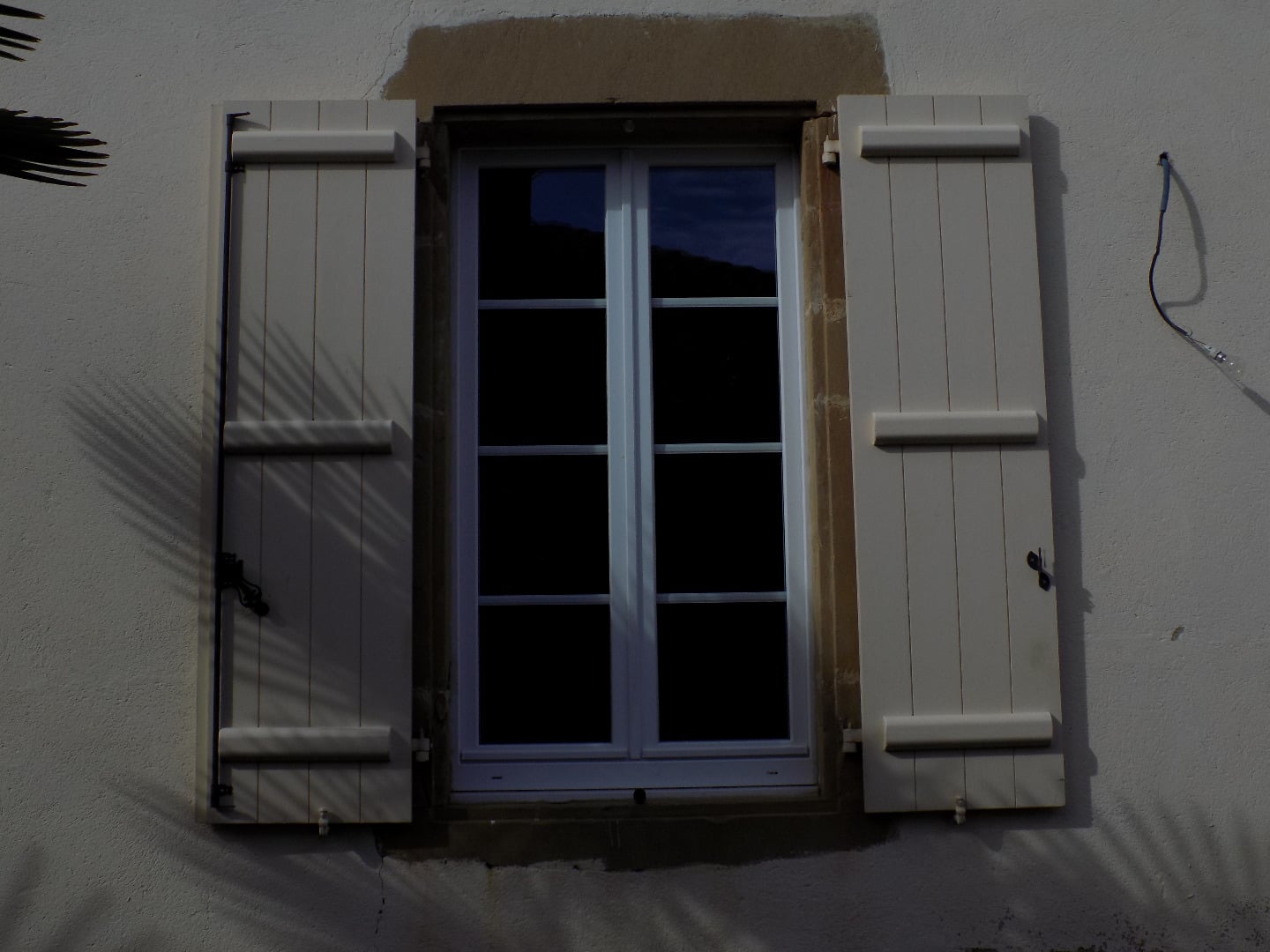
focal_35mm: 46
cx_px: 635
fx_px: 1688
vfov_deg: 31.5
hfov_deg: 41.2
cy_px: 476
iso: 80
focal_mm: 8.1
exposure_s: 1/160
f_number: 11.8
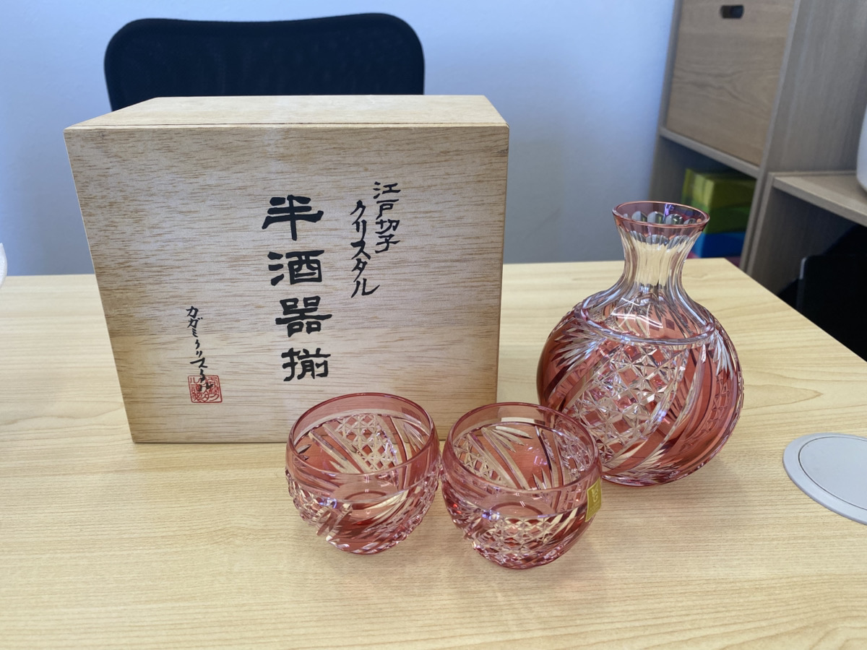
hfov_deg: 67.3
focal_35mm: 26
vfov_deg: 53.1
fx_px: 651
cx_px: 434
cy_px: 325
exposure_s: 1/100
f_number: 1.8
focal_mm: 4.25
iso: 80
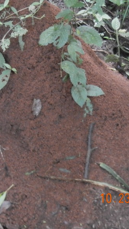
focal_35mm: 57
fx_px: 347
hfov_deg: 20.8
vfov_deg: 36.3
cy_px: 80
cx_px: 23
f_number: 3.5
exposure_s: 1/3.7
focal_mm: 5.4
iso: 200
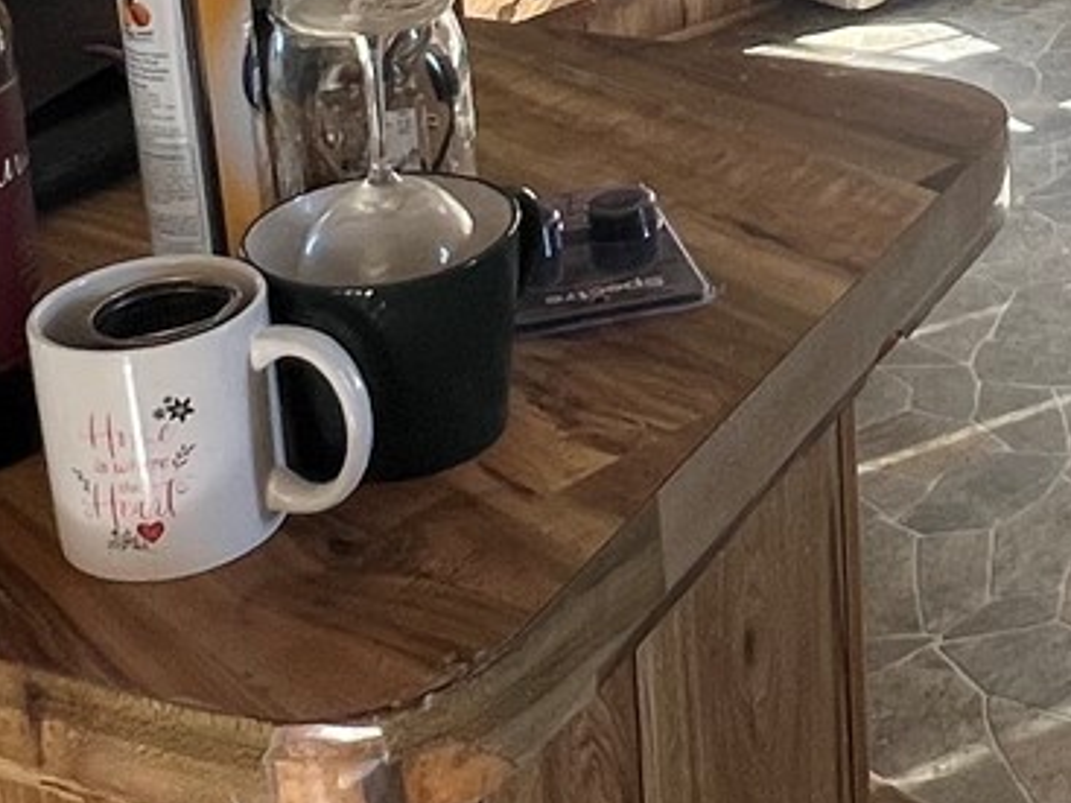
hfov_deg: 27.6
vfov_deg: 20.4
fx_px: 2103
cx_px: 946
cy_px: -117
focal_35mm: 68
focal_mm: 1.57
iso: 50
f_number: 1.8
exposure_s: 1/99
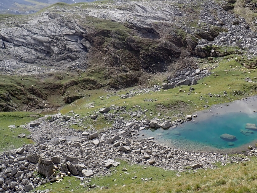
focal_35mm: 41
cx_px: 165
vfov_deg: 34.0
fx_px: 304
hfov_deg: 45.3
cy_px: 38
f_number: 8
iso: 100
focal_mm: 4.5
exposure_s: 1/160
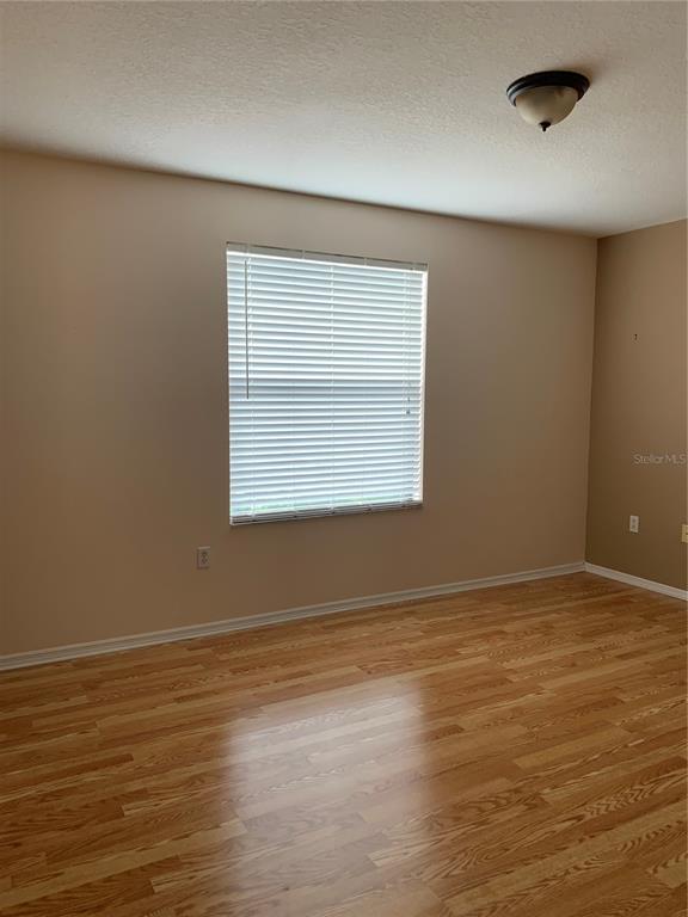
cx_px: 344
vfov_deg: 67.3
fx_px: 689
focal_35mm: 26
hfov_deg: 53.1
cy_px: 458
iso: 64
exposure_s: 1/60
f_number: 1.8
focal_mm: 4.25
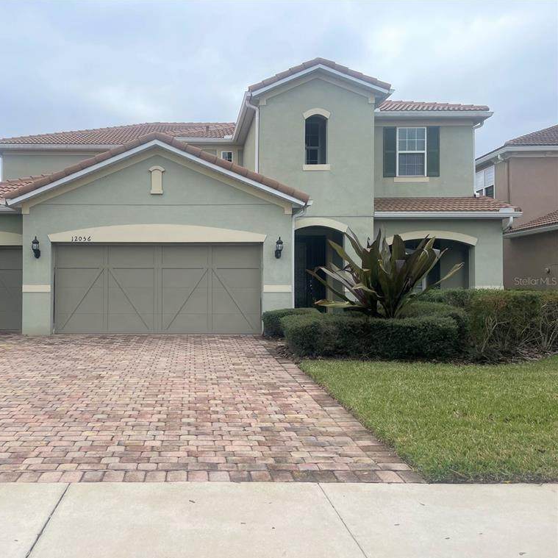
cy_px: 281
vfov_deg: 52.5
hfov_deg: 51.5
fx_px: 565
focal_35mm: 31
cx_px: 182
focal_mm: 4.2
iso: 50
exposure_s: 1/4292
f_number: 1.6
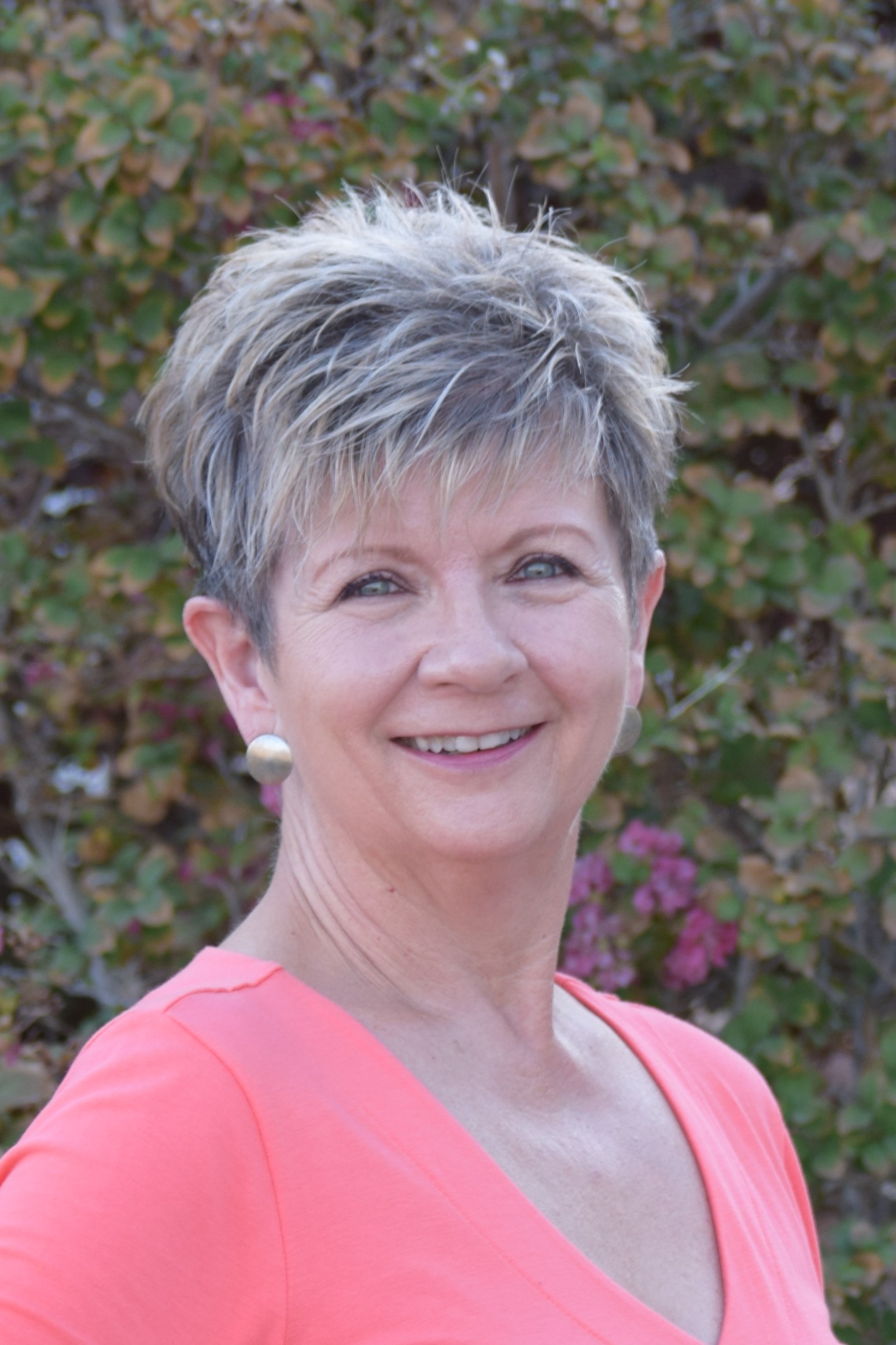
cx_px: 448
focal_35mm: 82
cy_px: 672
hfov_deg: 16.6
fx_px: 3080
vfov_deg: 24.6
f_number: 4
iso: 200
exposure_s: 1/160
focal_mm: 55
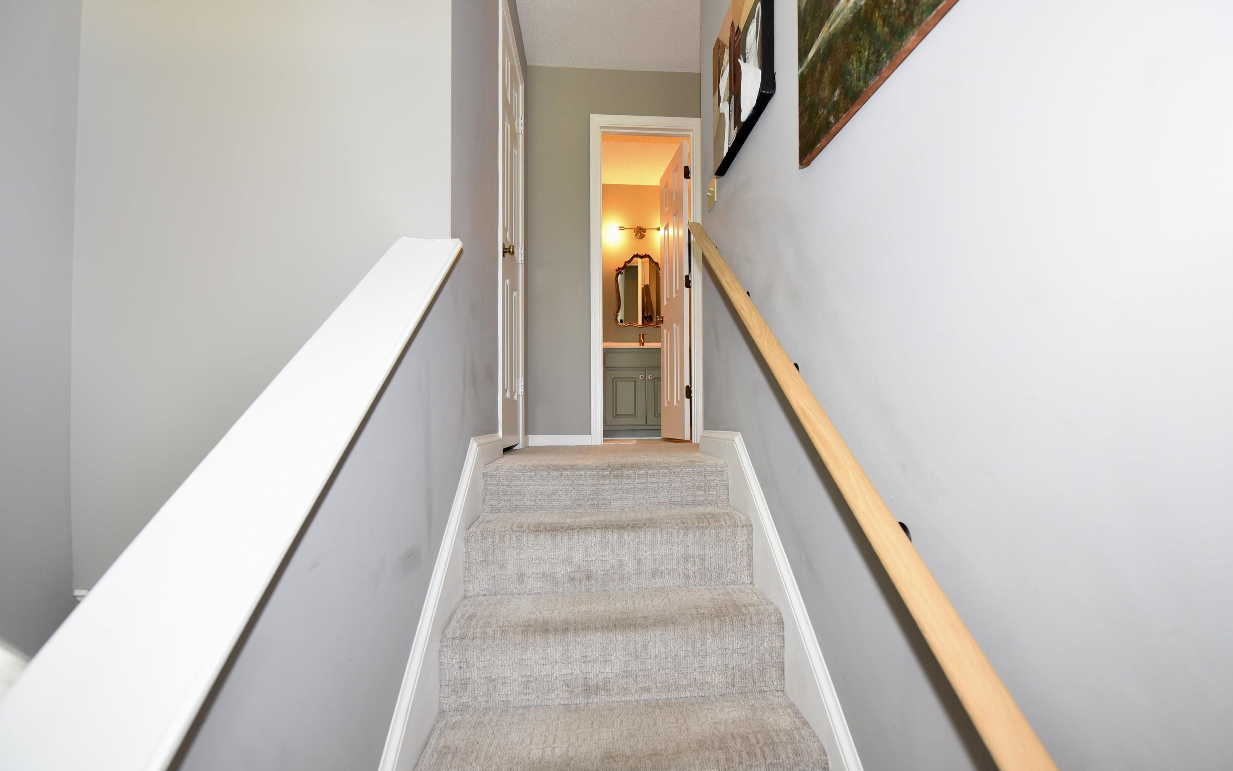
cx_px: 629
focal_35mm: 16
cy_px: 410
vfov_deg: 71.2
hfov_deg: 97.8
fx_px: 538
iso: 800
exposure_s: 1/80
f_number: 4.5
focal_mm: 15
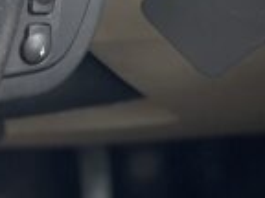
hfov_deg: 11.7
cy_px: -29
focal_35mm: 144
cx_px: 594
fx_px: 1102
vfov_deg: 10.2
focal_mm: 5.1
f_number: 1.6
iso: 125
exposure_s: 1/121
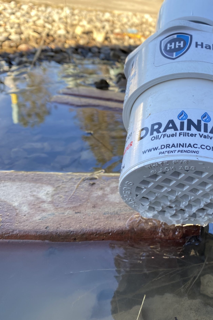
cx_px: 171
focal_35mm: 37
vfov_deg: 51.9
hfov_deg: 34.8
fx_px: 328
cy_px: 156
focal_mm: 4.25
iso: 32
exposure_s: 1/212
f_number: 1.8
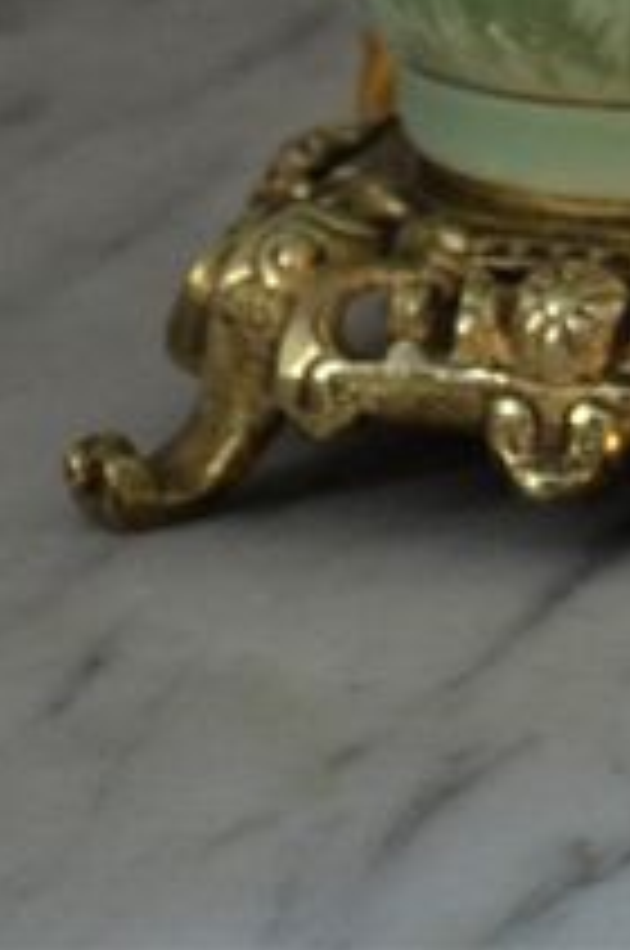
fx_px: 8506
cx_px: 639
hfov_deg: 4.2
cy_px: -1477
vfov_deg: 6.1
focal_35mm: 323
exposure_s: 1/60
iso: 900
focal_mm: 42
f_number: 4.8
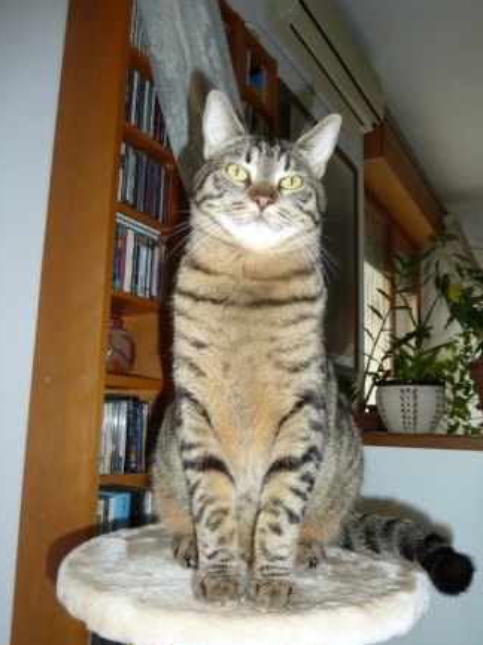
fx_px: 521
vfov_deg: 63.4
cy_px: 331
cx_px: 244
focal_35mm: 28
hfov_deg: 49.7
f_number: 3.3
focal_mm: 4.4
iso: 250
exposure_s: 1/30
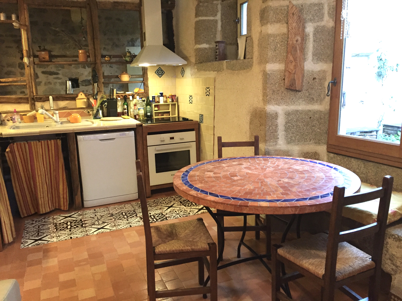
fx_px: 337
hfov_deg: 61.7
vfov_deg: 48.2
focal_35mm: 29
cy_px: 150
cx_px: 201
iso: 320
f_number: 2.2
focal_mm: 4.15
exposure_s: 1/17
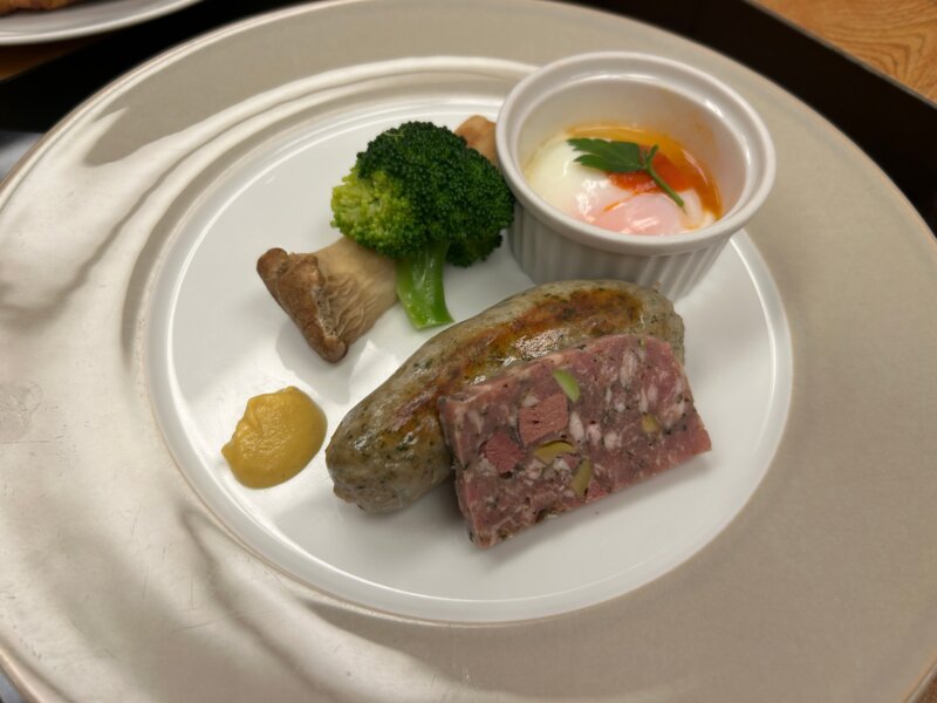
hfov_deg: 67.3
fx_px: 704
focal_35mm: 26
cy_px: 352
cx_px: 468
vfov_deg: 53.1
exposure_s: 1/100
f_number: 1.5
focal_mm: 5.7
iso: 50
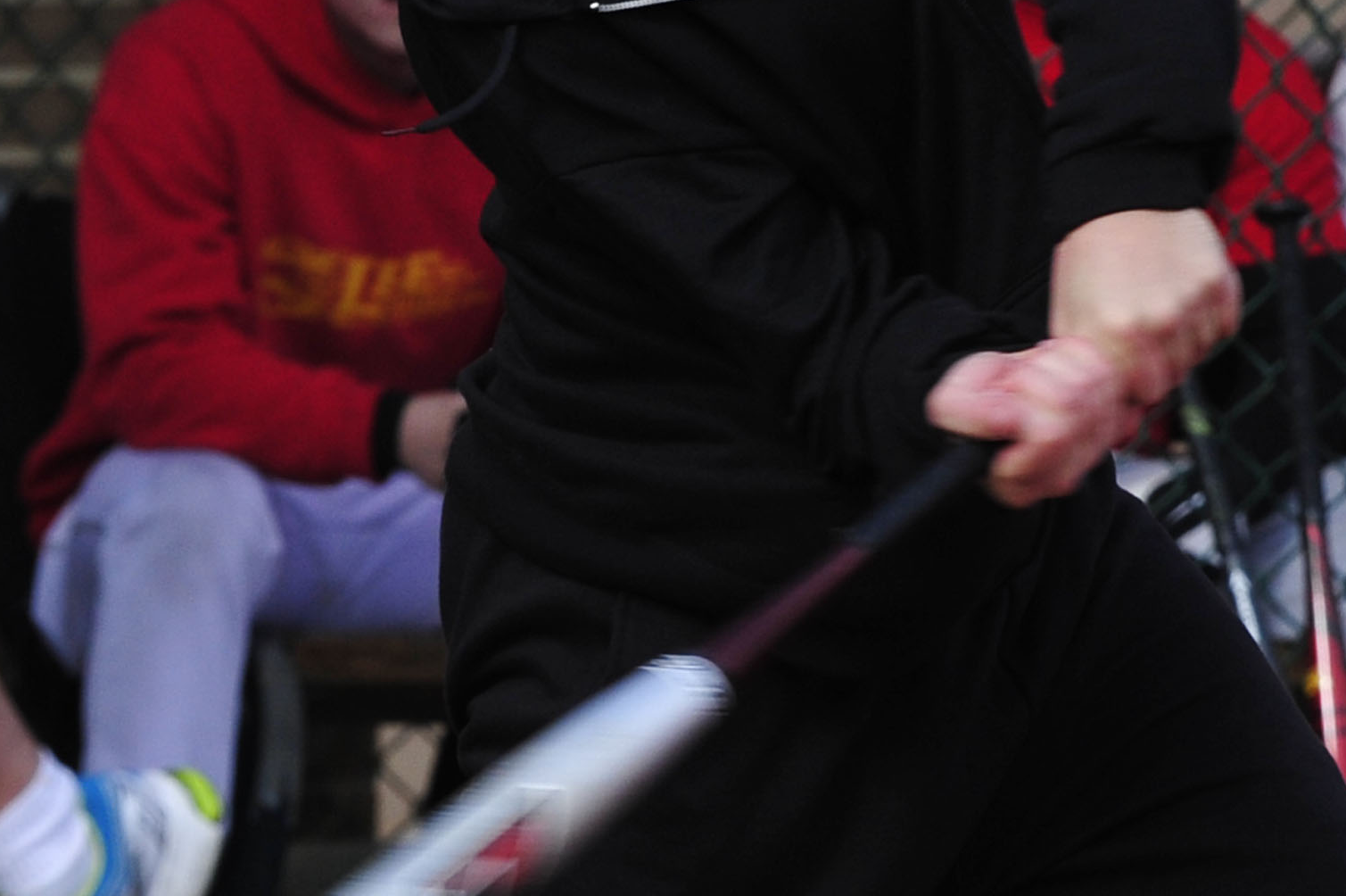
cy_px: 432
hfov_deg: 3.7
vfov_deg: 2.4
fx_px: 21073
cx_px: 1644
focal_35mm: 564
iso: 800
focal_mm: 200
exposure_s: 1/800
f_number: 9
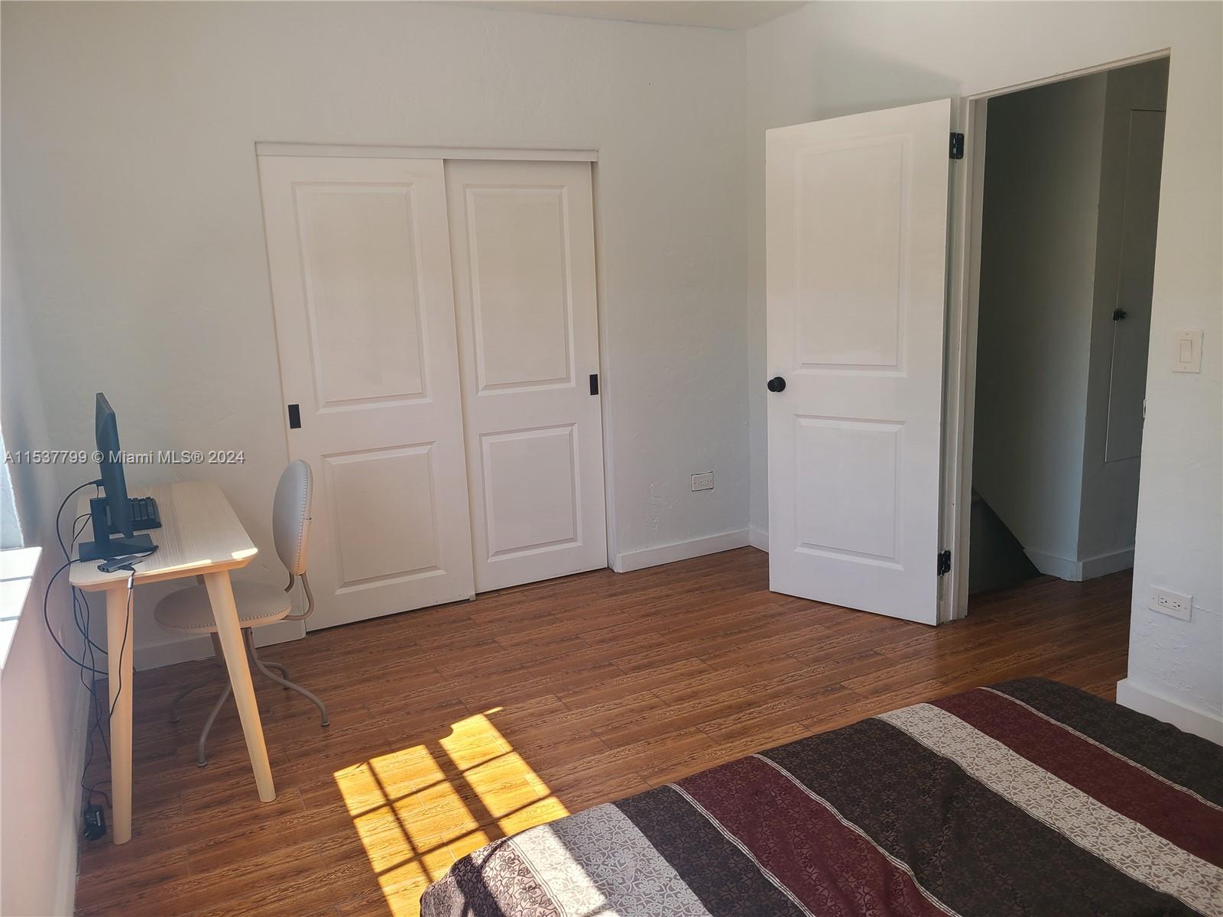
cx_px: 612
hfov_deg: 67.3
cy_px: 458
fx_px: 919
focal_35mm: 26
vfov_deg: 53.1
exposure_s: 1/206
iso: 40
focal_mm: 5.4
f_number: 1.8
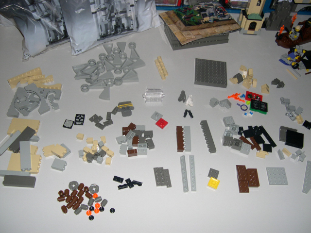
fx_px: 341
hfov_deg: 49.0
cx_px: 156
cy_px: 116
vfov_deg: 37.7
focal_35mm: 38
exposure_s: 1/60
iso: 100
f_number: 2.8
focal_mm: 8
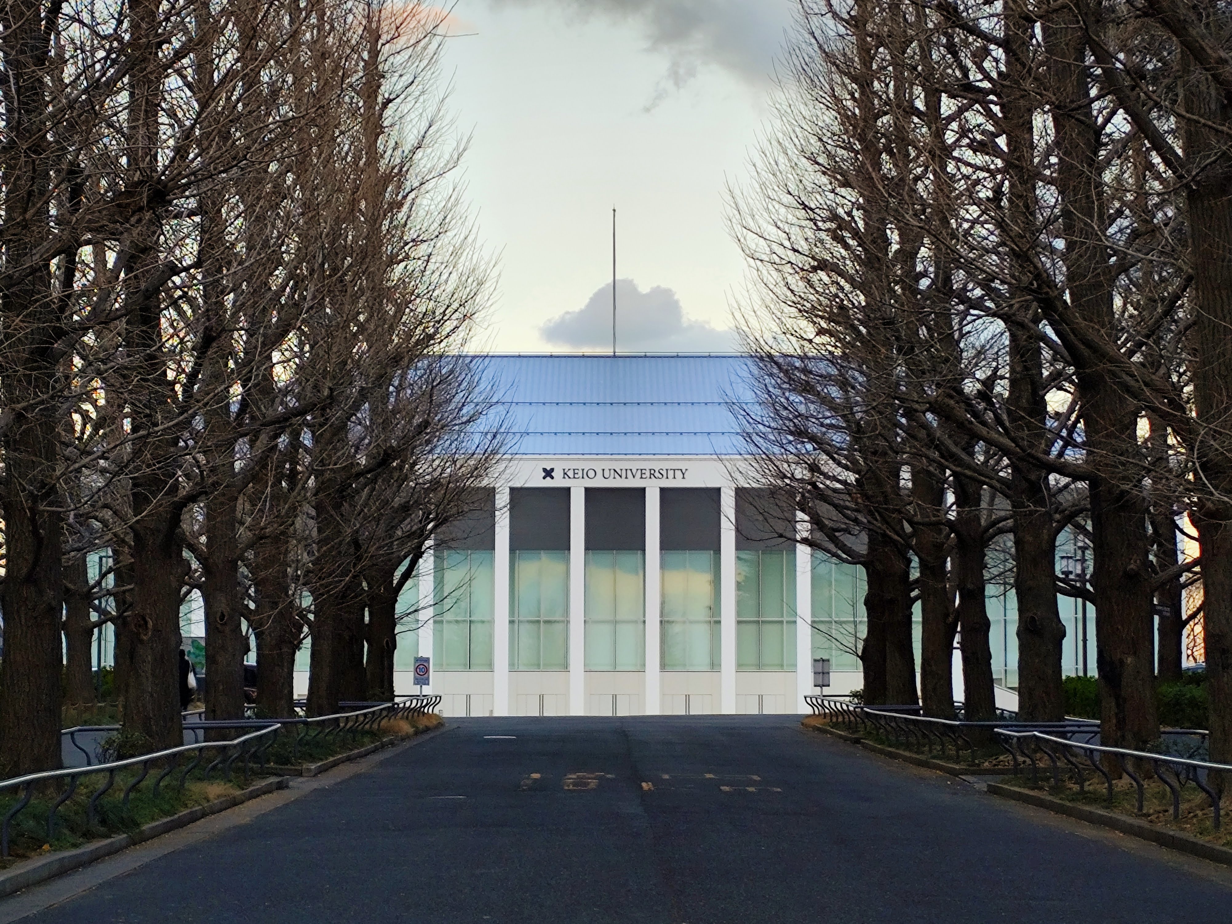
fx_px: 3310
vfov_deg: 15.9
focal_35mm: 93
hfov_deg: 21.1
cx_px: 616
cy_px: 462
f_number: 1.65
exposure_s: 1/100
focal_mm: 6.19
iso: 80
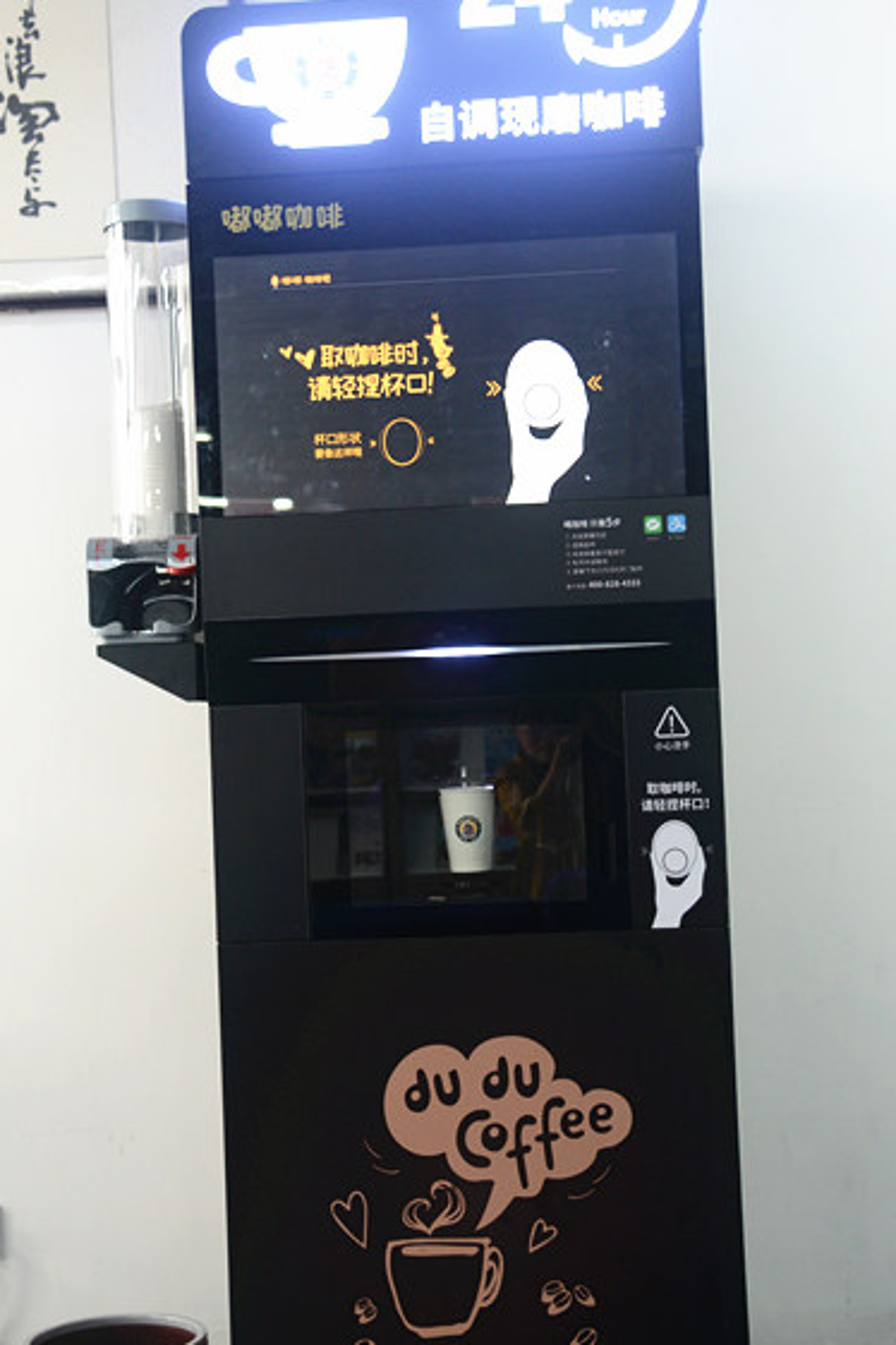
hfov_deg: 23.8
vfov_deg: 35.1
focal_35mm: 57
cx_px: 401
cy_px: 681
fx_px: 2128
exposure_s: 1/50
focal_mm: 40
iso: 1000
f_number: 4
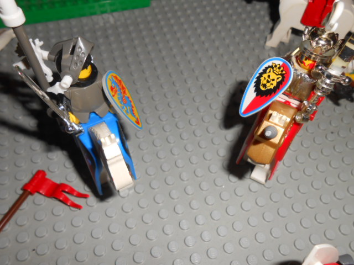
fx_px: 307
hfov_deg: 60.0
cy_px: 132
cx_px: 177
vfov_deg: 46.8
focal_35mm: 30
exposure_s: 1/25
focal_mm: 5.3
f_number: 11.9
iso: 80
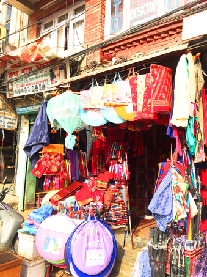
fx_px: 232
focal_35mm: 29
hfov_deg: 48.2
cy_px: 138
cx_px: 104
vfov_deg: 61.7
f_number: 2.2
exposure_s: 1/1364
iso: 32
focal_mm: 4.15
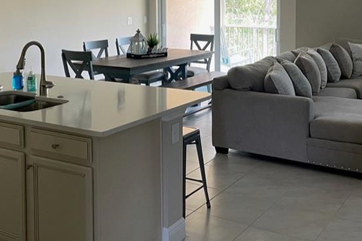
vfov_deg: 26.2
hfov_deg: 39.6
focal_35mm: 50
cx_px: 194
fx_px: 503
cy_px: 32
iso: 160
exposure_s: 1/60
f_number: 1.6
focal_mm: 4.2
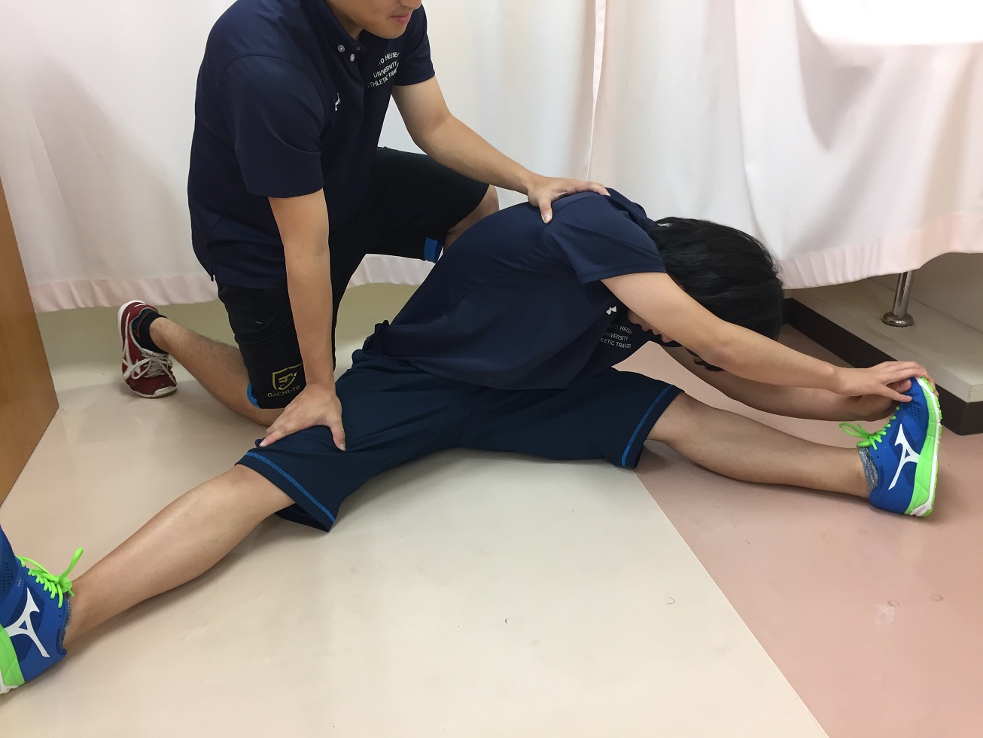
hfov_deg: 61.7
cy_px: 369
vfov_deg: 48.2
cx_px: 492
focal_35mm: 29
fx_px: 824
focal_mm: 4.15
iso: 64
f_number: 2.2
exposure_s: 1/30
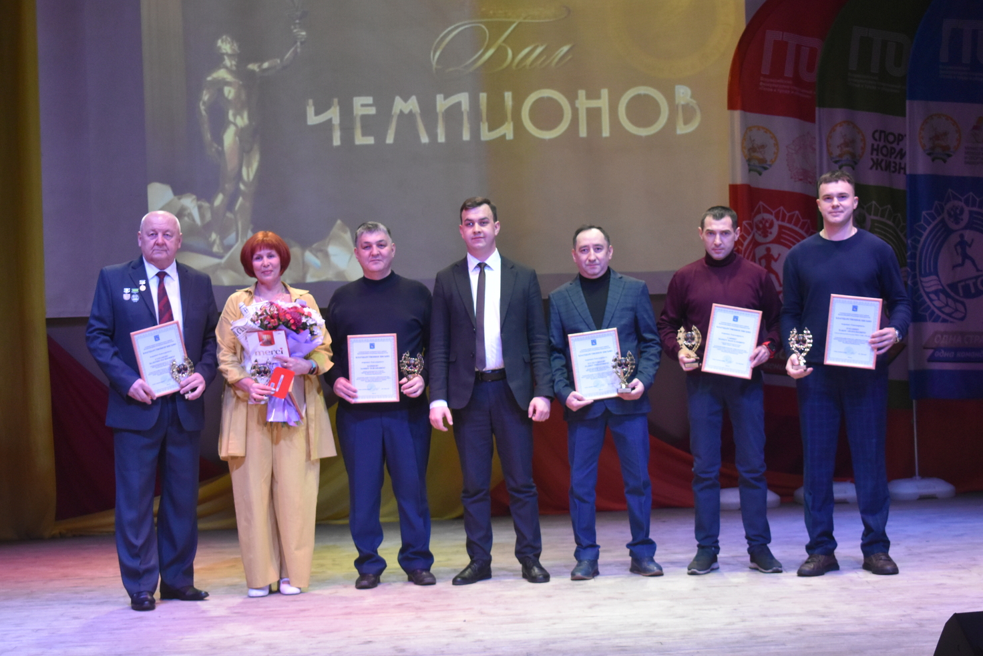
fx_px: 2048
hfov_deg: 27.0
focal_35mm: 75
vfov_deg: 18.2
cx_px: 520
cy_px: 344
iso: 2000
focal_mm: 46
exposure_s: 1/125
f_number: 5.3
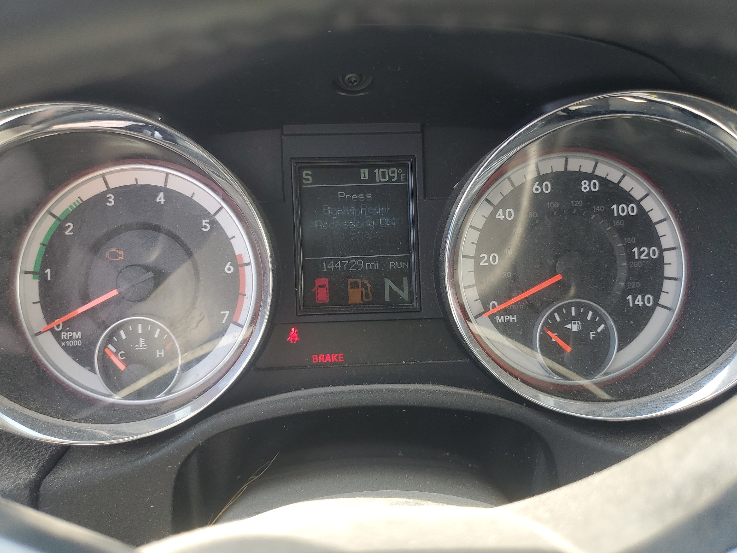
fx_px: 554
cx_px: 368
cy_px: 276
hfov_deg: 67.3
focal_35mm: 26
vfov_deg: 53.1
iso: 50
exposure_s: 1/227
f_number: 1.5
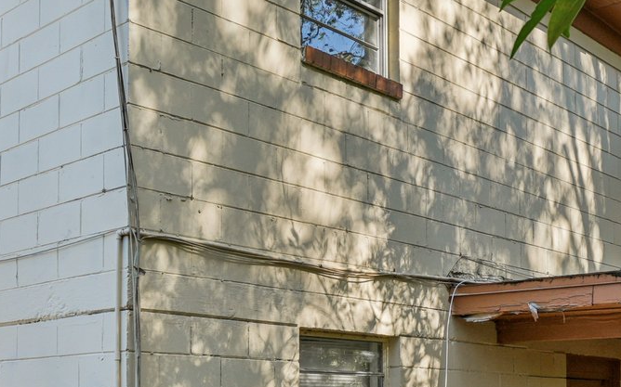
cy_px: 195
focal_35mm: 50
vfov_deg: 25.8
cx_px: 272
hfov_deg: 40.2
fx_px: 846
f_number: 8
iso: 100
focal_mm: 16
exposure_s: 1/60
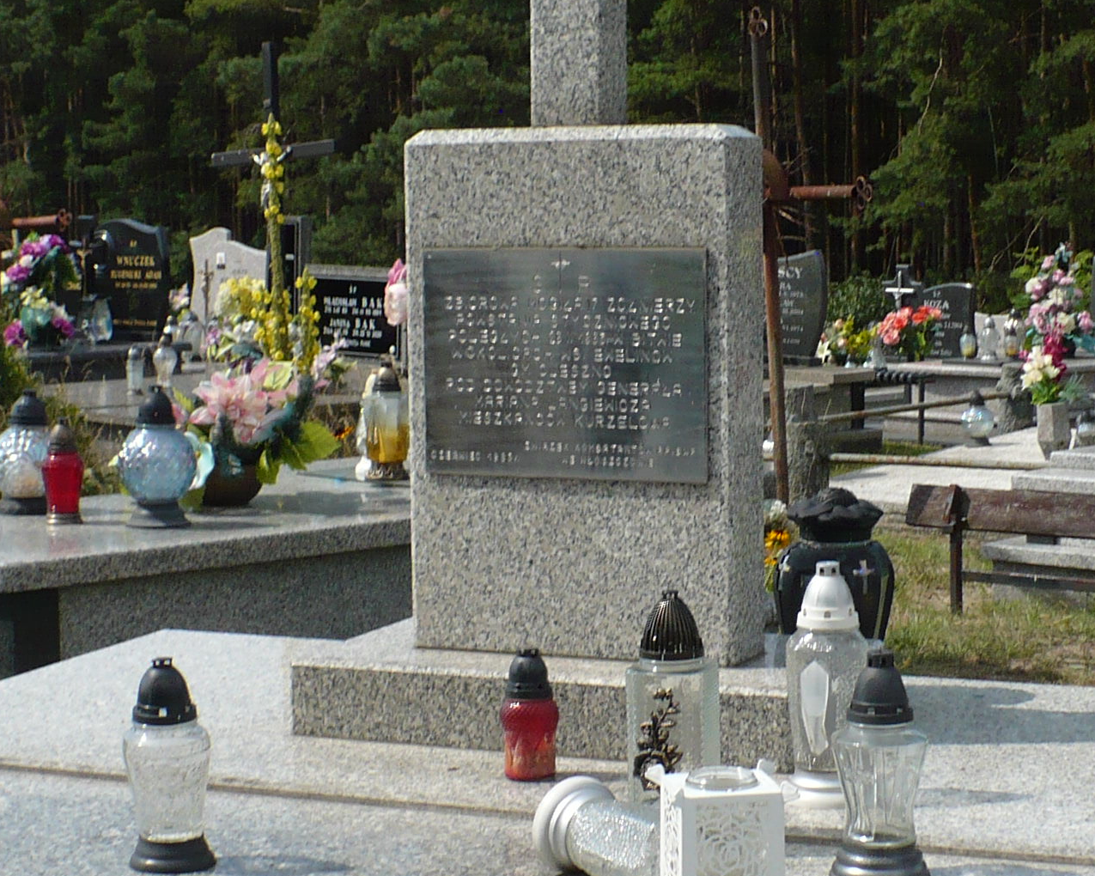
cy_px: 600
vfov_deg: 17.6
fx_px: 2819
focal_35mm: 87
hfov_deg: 22.0
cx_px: 599
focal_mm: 6.1
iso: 100
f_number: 8
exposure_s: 1/200
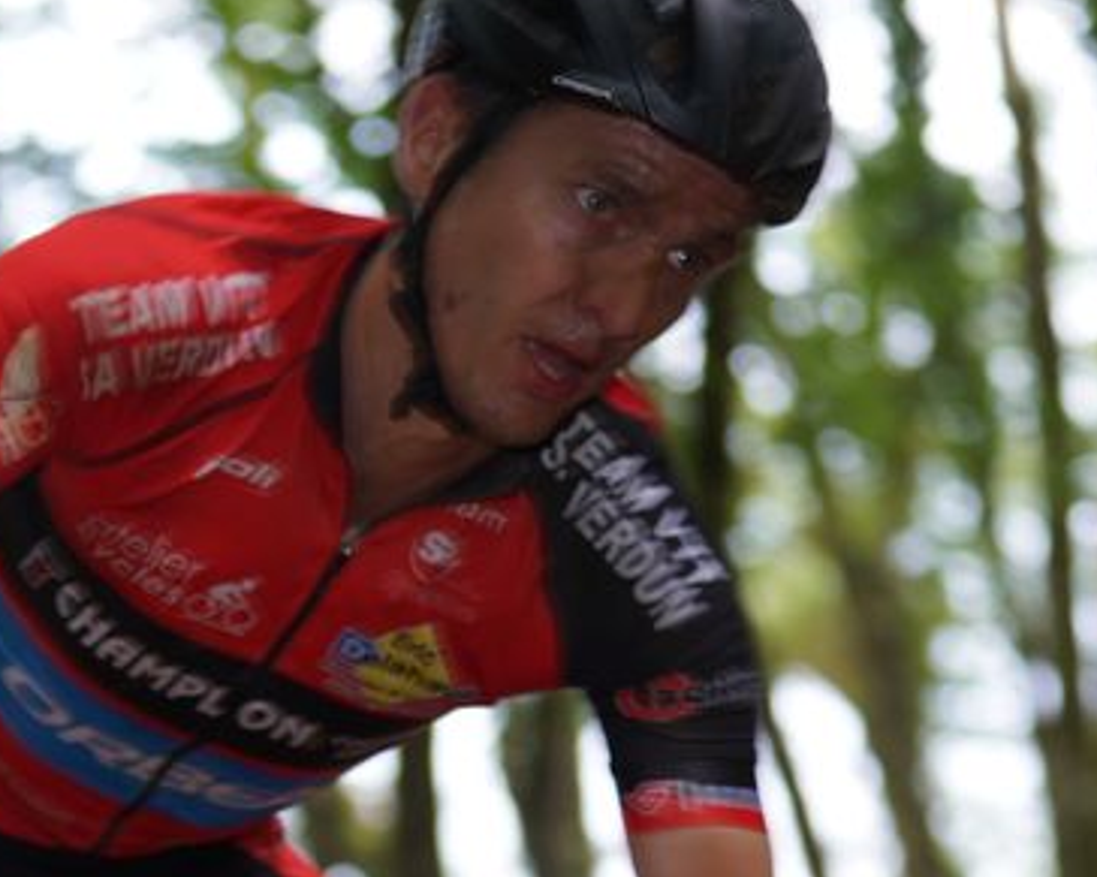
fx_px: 7498
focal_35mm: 231
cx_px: 228
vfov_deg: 6.5
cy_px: 1558
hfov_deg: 8.4
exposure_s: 1/125
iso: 100
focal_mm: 70
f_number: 2.8
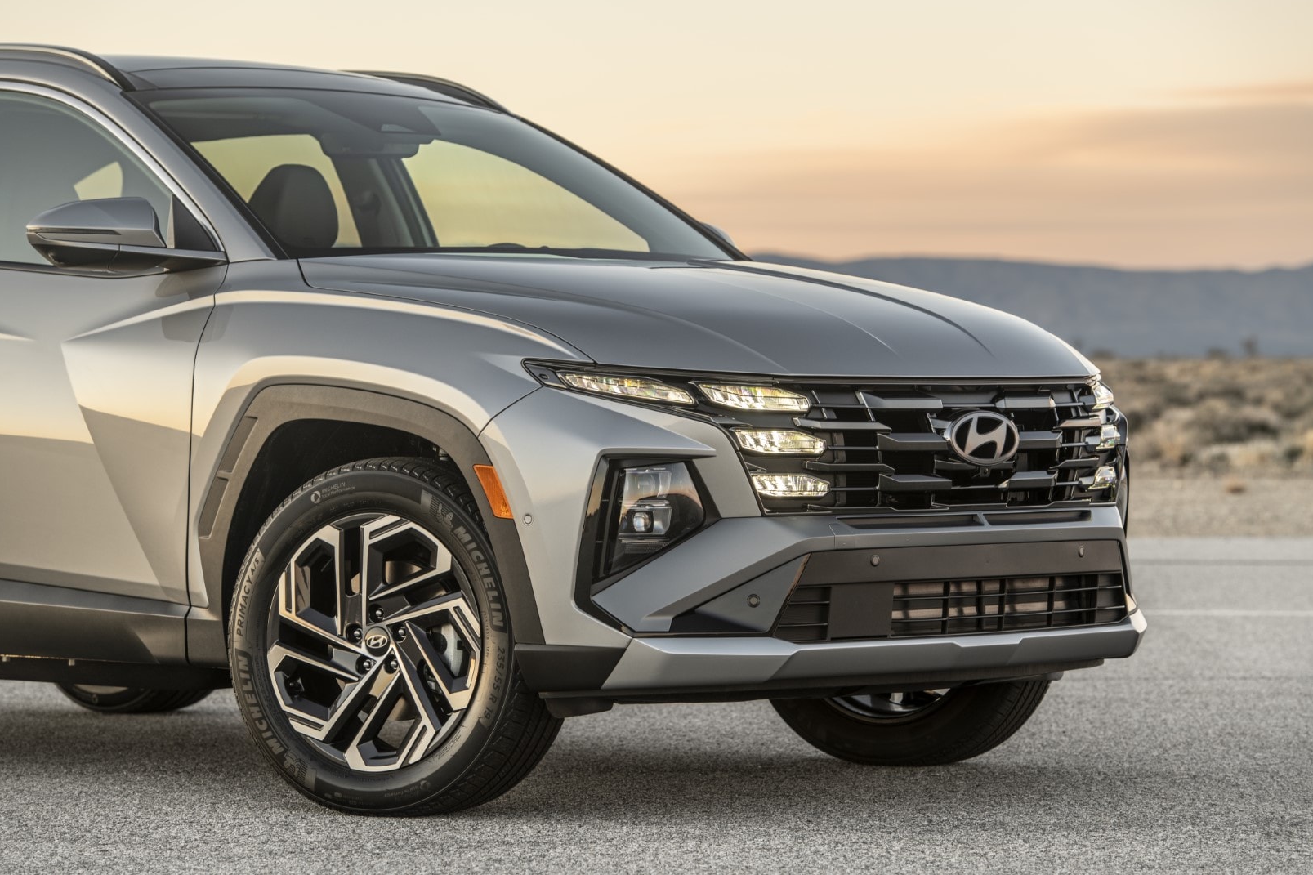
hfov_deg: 16.7
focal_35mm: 123
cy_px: 435
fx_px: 4485
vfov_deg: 11.1
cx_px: 659
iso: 64
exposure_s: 1/20
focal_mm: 122
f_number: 5
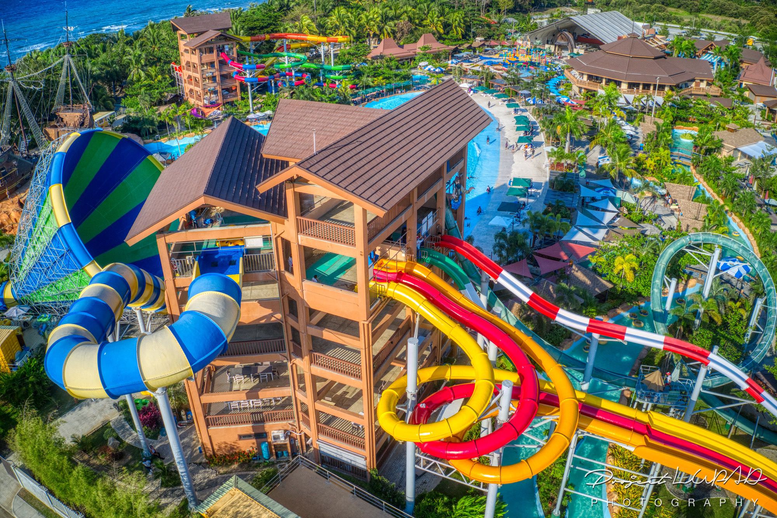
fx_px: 604
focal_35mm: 28
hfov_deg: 65.5
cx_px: 388
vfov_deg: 46.4
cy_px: 259
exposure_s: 1/500
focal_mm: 10.26
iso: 200
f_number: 5.6
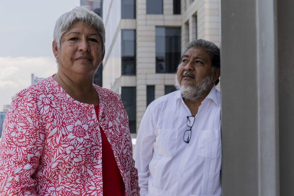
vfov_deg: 47.9
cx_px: 147
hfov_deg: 67.4
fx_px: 220
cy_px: 98
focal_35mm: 27
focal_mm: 27
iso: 400
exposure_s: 1/1600
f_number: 3.5
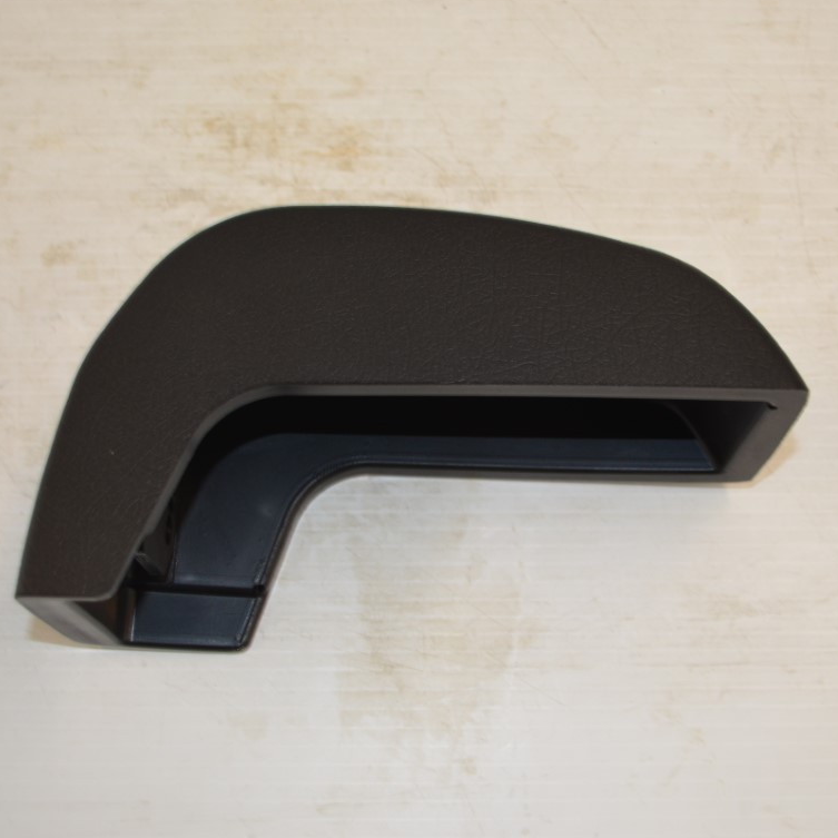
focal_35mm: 47
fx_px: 1287
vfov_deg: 36.1
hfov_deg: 36.0
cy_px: 420
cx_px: 463
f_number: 4
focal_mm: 24
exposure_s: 1/100
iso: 400
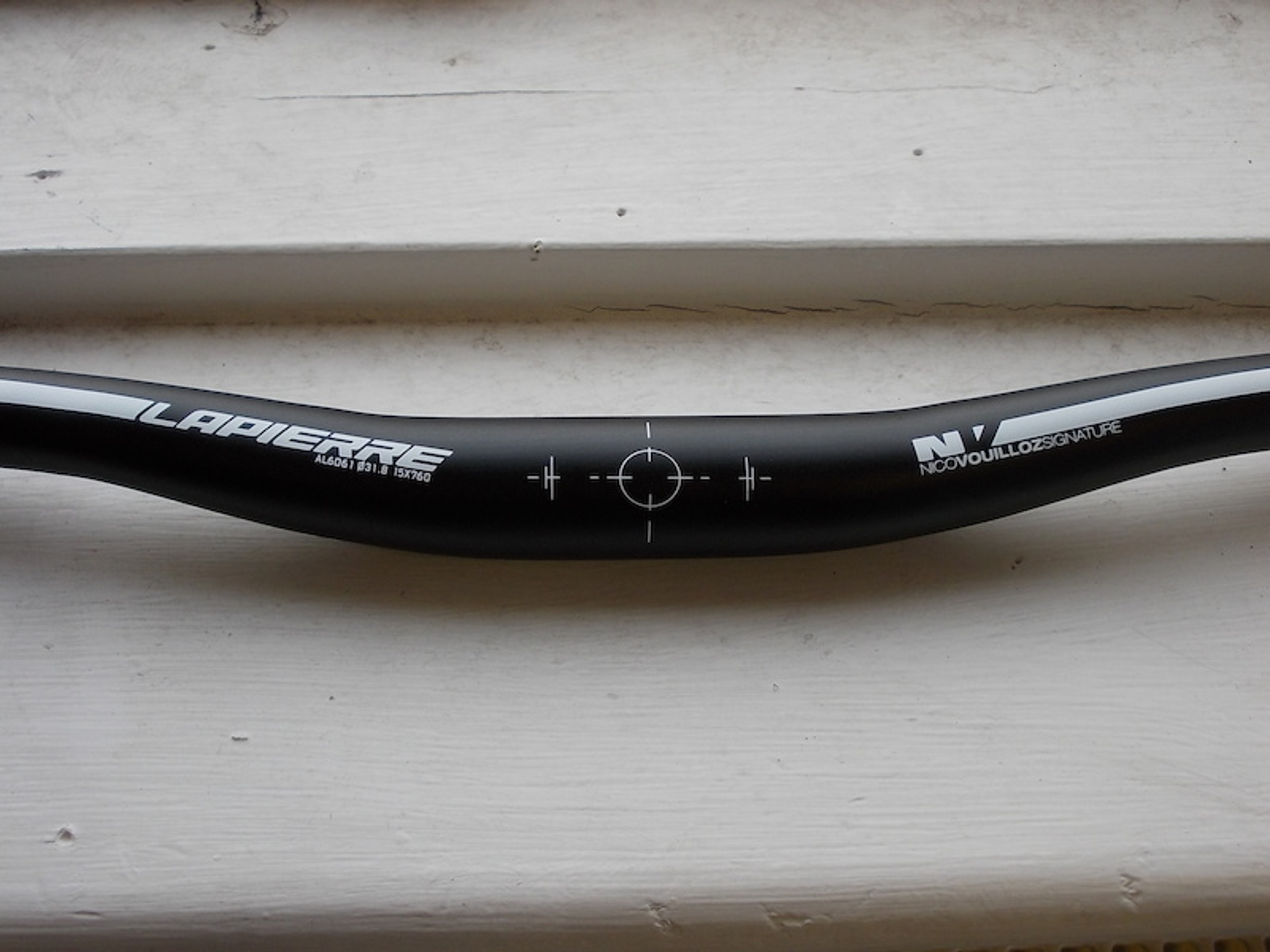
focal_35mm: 43
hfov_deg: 43.9
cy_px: 476
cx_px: 635
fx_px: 1578
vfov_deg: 33.6
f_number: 3.3
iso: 80
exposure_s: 1/60
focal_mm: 6.1
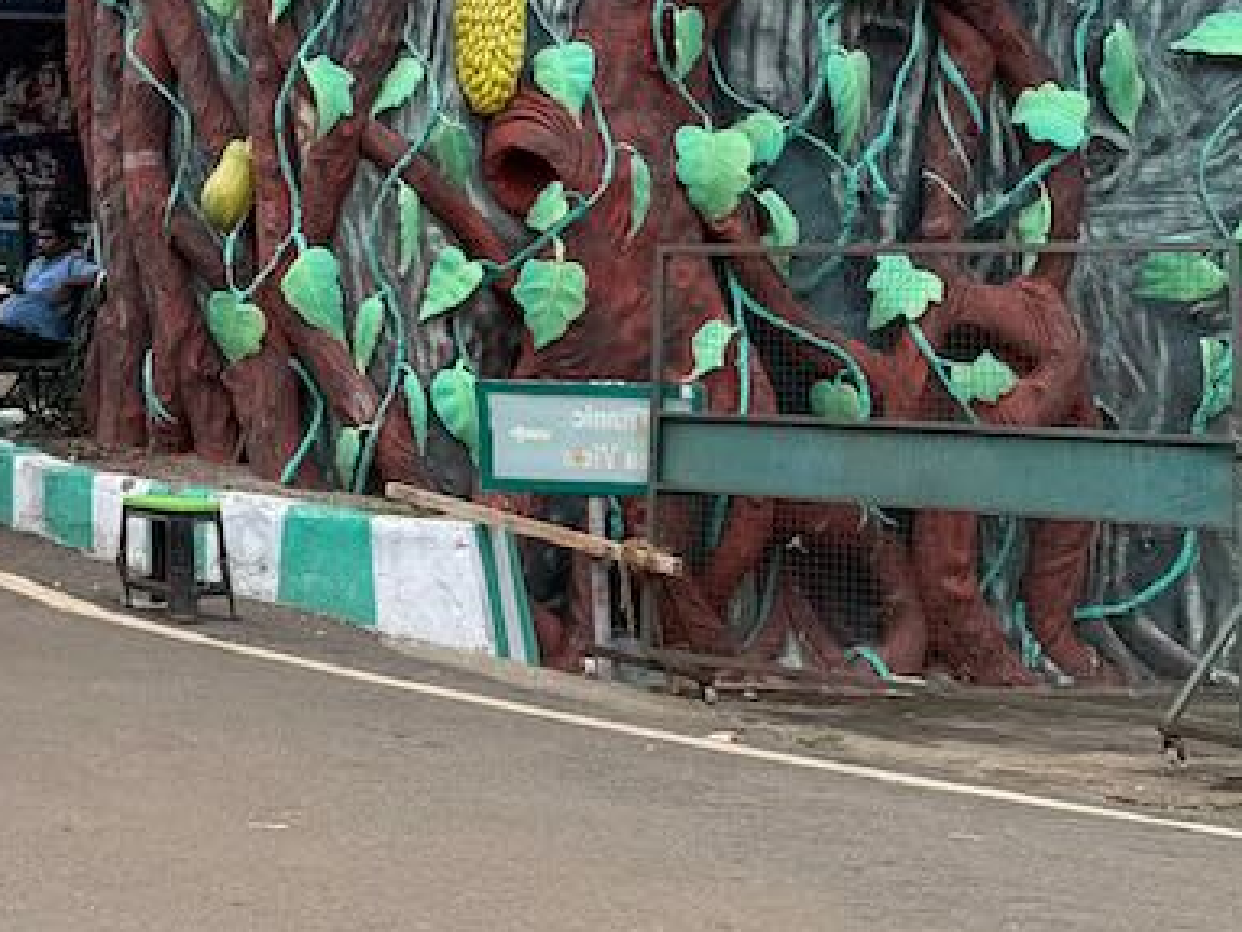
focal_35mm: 80
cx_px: -501
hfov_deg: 21.4
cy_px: -282
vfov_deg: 17.3
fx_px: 2870
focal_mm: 6.76
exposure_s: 1/1437
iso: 80
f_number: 1.78
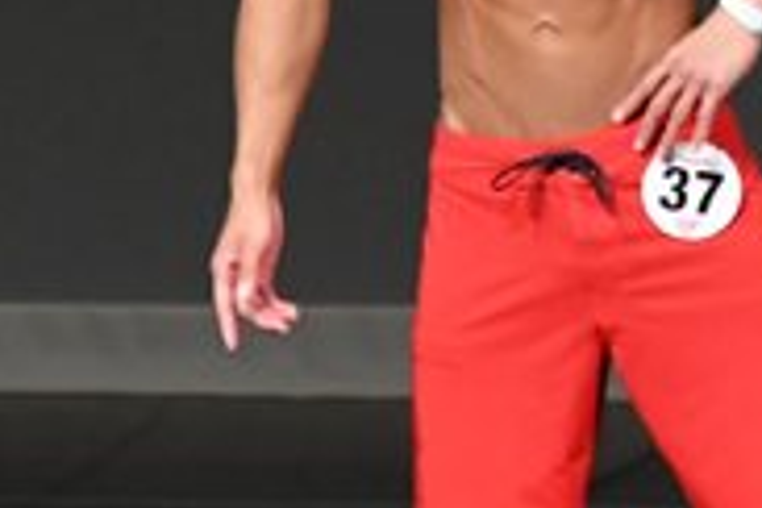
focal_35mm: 1333
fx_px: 28213
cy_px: 187
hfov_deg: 1.5
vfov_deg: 1.0
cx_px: 1509
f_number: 5.6
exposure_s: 1/400
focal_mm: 210
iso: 4000
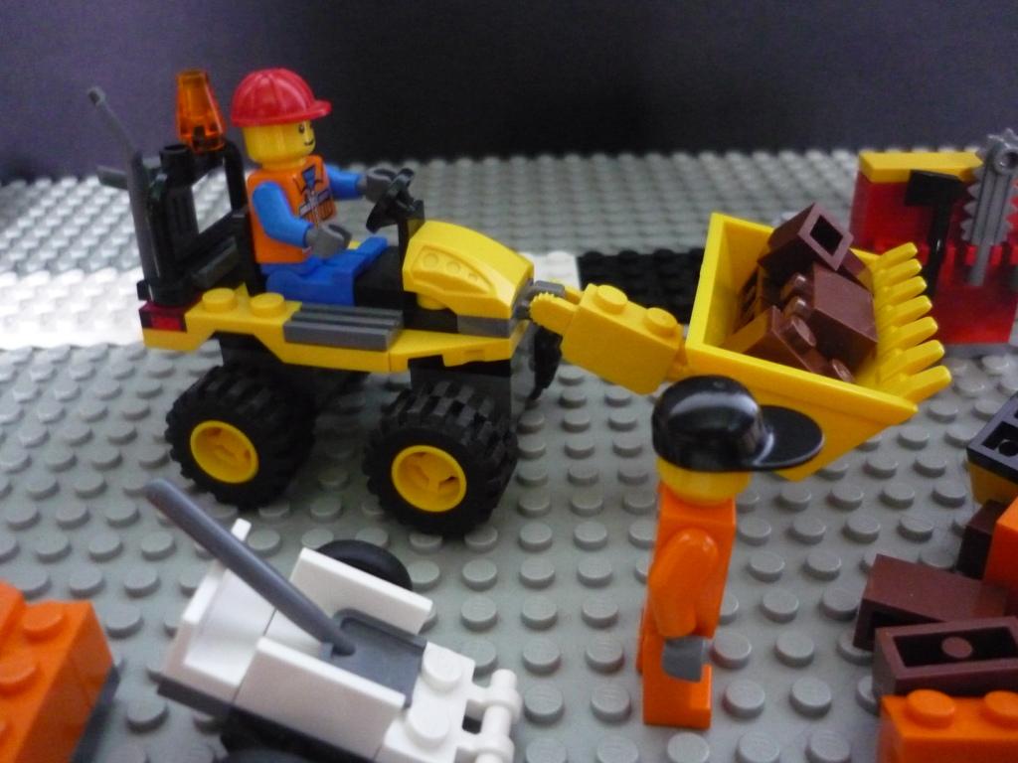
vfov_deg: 42.9
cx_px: 509
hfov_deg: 55.4
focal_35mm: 33
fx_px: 970
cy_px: 382
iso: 800
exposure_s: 1/20
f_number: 2.8
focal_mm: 5.5
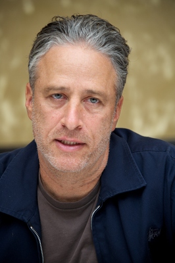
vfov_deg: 9.8
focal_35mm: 210
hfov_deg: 6.5
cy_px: 132
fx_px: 1534
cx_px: 88
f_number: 5.6
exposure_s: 1/80
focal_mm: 210
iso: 640
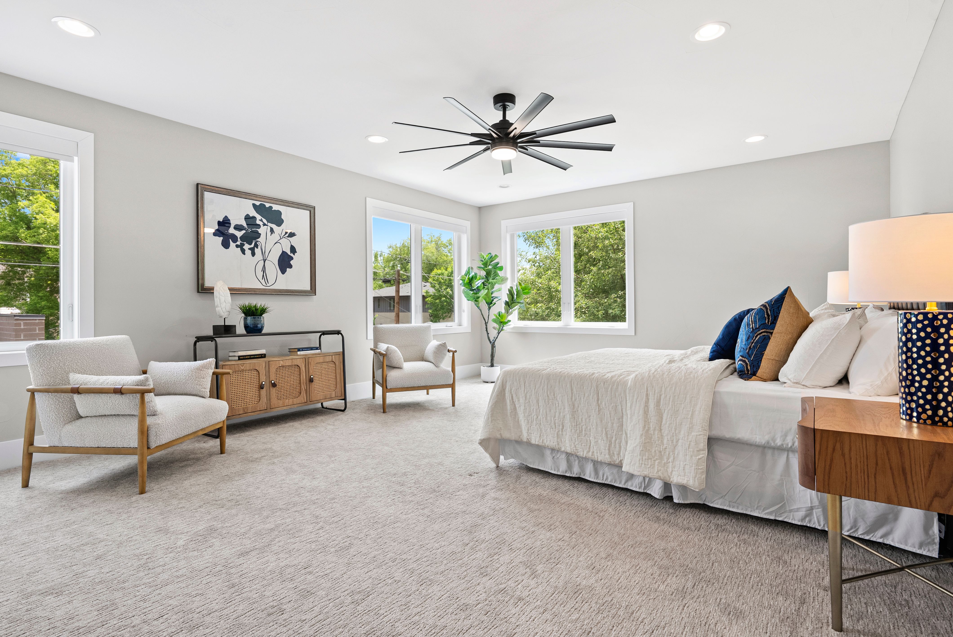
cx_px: 476
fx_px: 477
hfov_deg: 90.0
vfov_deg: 67.5
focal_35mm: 18
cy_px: 318
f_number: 8
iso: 640
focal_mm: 18
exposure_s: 1/15
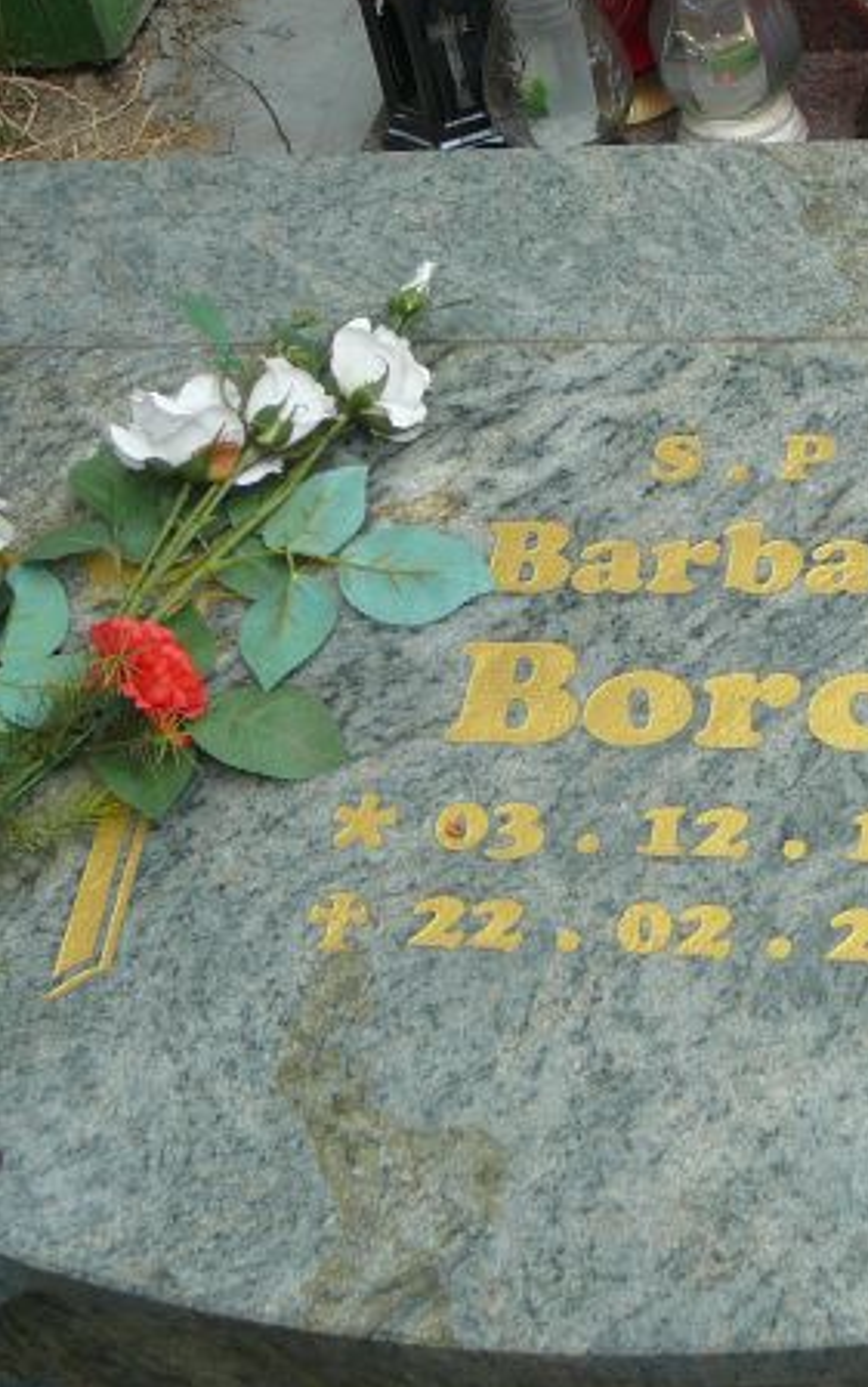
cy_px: 704
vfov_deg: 27.8
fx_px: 2798
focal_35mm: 74
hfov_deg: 17.4
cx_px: 735
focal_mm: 7.3
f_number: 3.4
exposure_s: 1/400
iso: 80
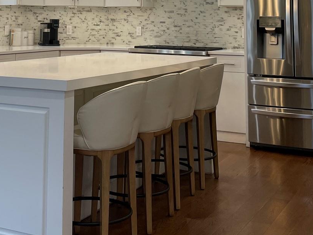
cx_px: 96
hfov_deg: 29.5
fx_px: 588
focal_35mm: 65
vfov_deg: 21.4
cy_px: -24
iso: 80
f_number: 1.6
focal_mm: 4.2
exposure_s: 1/120
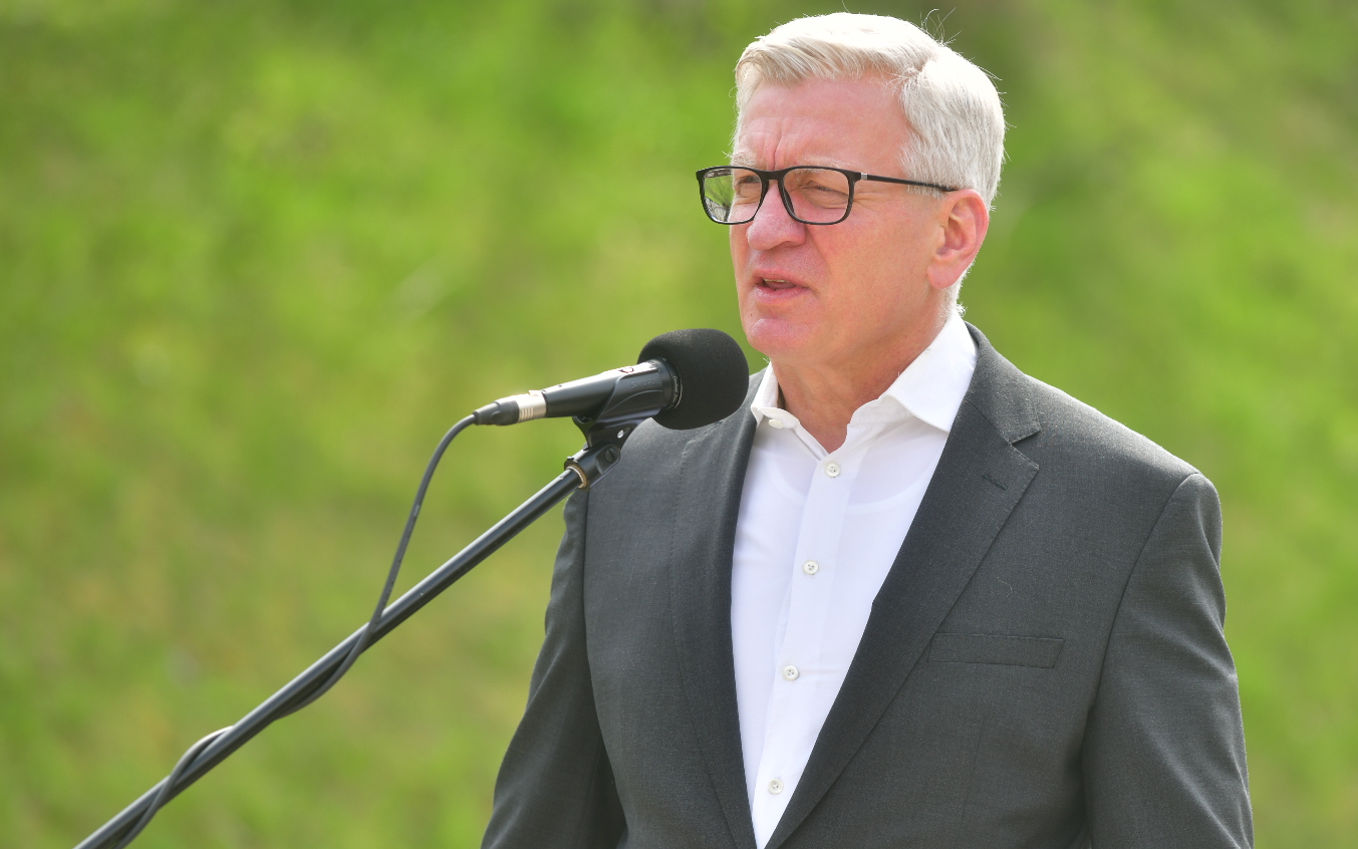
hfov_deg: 8.6
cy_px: 444
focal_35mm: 244
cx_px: 771
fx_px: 9032
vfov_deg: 5.4
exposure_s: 1/500
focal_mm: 200
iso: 100
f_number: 4.5
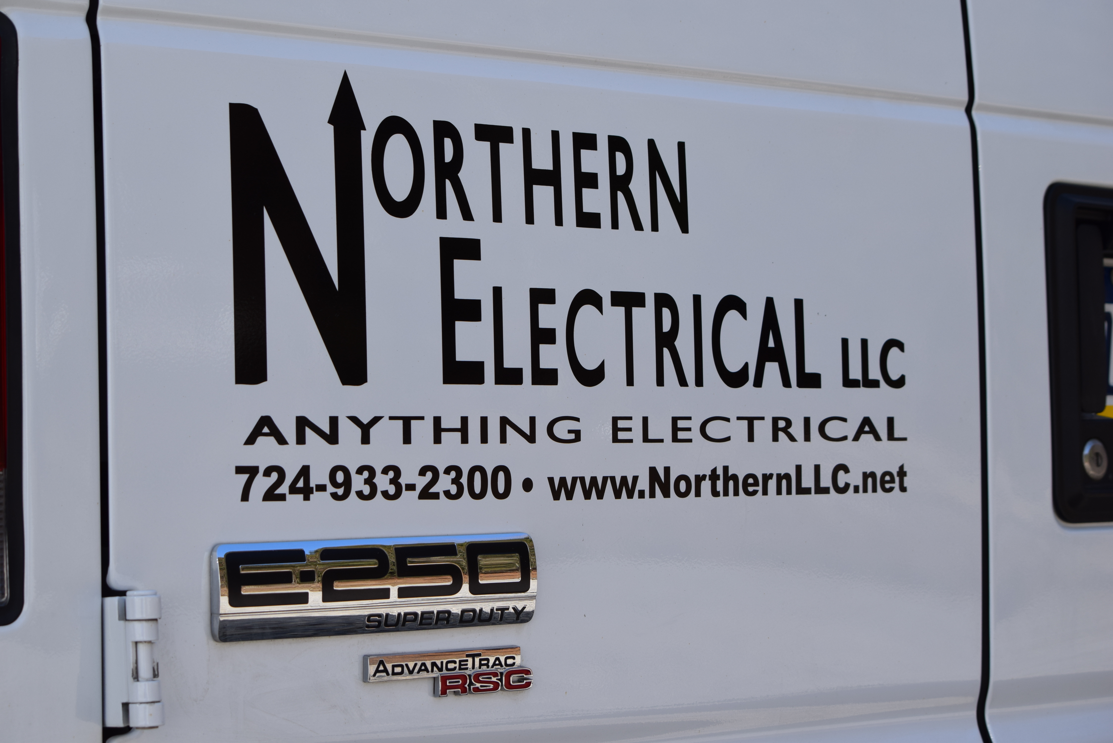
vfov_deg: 16.6
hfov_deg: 24.6
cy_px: 372
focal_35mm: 82
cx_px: 556
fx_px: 2551
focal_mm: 55
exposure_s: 1/320
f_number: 9
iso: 200
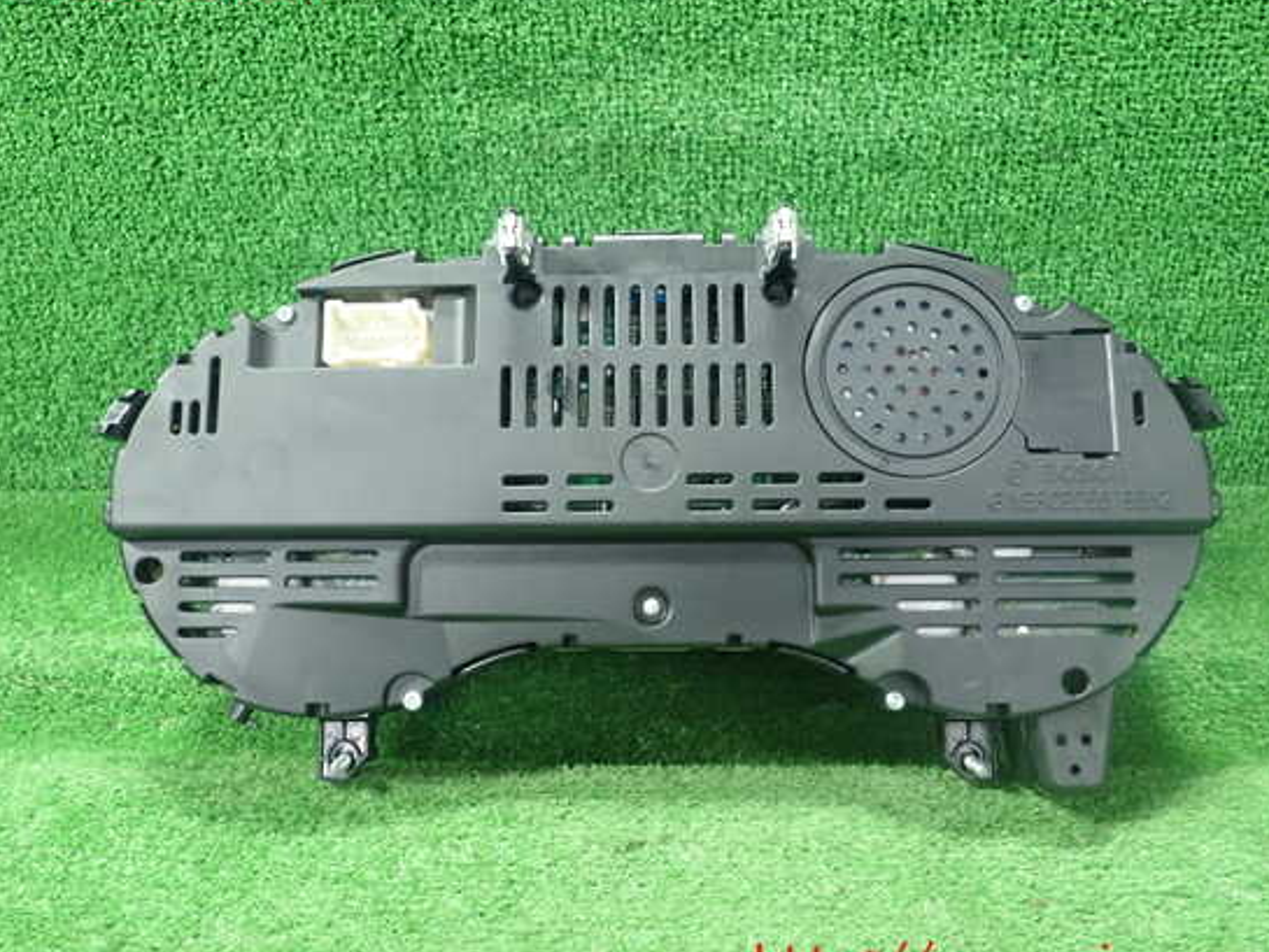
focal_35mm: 33
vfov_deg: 43.0
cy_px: 473
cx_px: 582
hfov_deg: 55.3
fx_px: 1210
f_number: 2.3
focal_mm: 5.5
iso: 800
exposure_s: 1/100
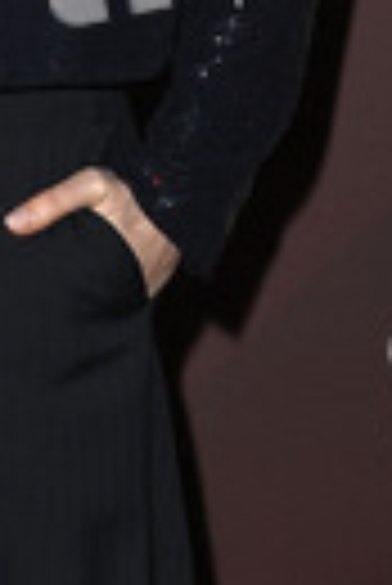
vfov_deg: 8.7
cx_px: -149
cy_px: -306
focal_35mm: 230
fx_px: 3746
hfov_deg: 5.9
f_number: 5.6
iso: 800
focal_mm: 75
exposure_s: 1/250
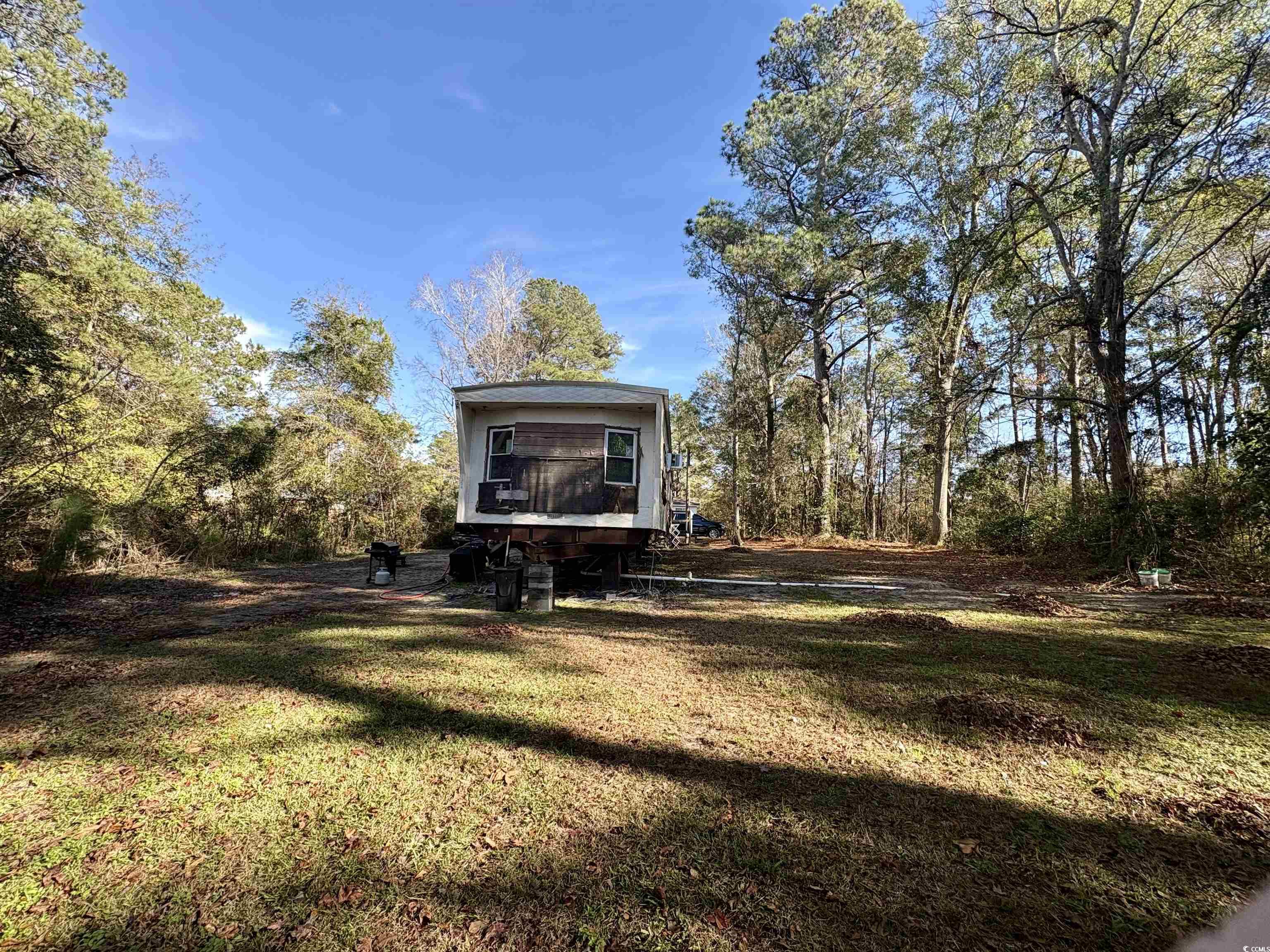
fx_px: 514
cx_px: 635
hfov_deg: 102.1
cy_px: 476
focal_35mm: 14
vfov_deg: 85.7
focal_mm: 2.22
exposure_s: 1/473
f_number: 2.2
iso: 50
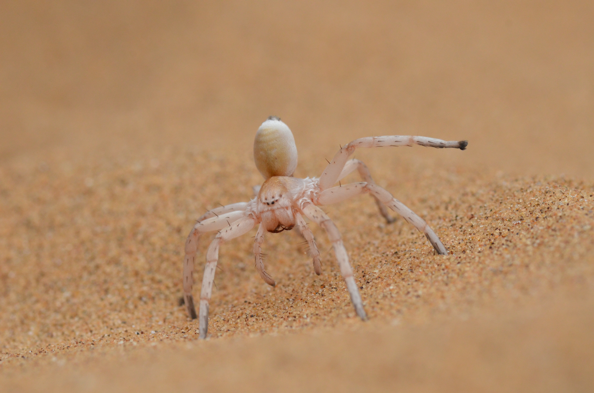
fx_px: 2470
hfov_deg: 13.7
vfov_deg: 9.1
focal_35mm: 150
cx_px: 297
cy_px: 196
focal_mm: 100
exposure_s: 1/1600
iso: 1600
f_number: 10
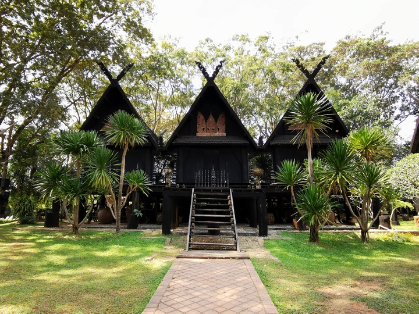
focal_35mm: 21
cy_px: 157
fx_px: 254
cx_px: 210
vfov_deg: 63.4
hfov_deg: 79.0
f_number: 2.2
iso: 50
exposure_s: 1/172
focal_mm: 2.26
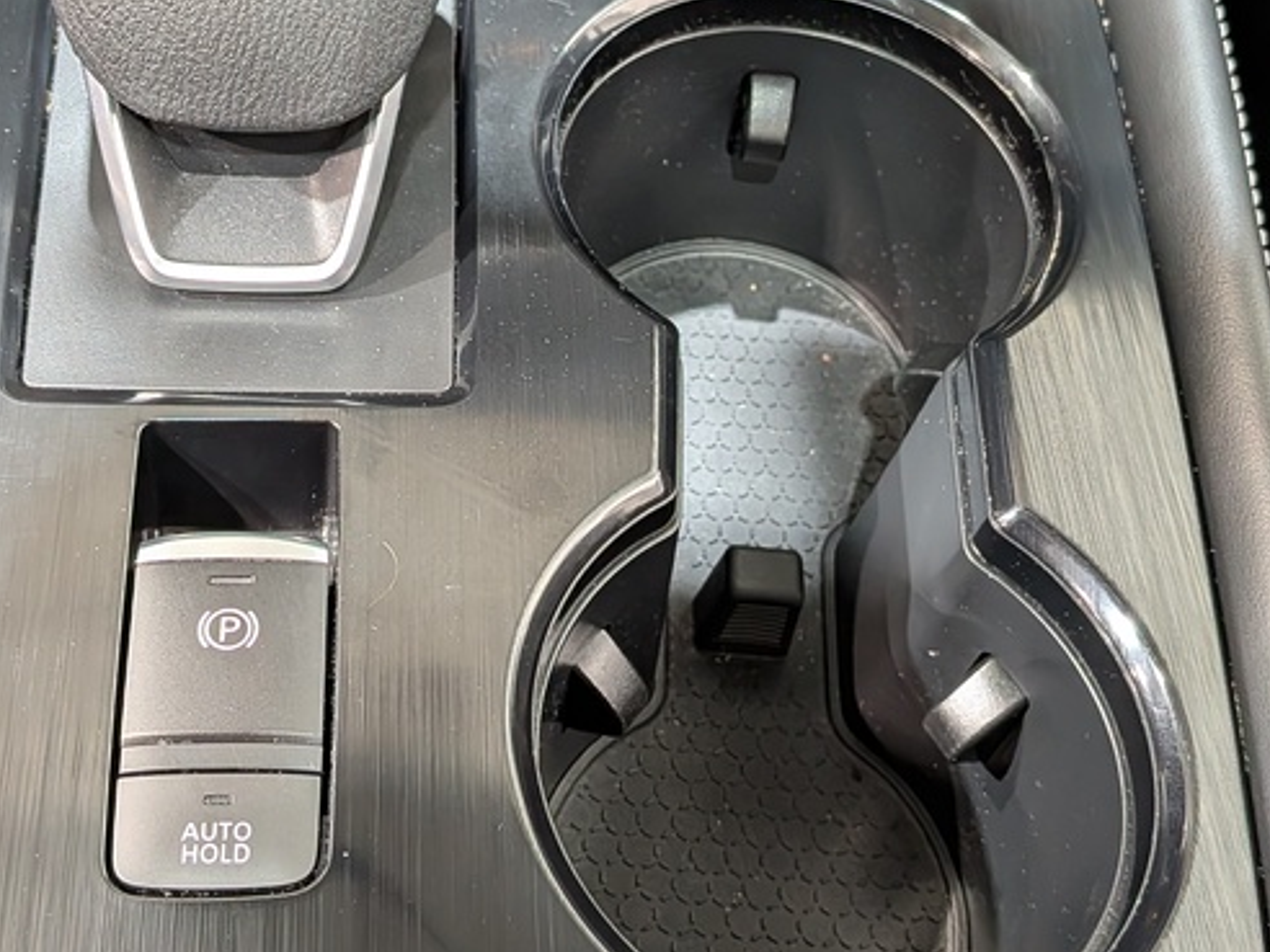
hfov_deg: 38.2
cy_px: 356
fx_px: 1834
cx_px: 609
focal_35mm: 50
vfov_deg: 29.0
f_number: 1.7
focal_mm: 4.53
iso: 449
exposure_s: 1/24
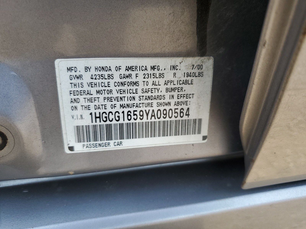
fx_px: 230
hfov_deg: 67.3
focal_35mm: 26
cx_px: 153
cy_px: 114
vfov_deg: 53.1
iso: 50
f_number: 1.5
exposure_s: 1/400
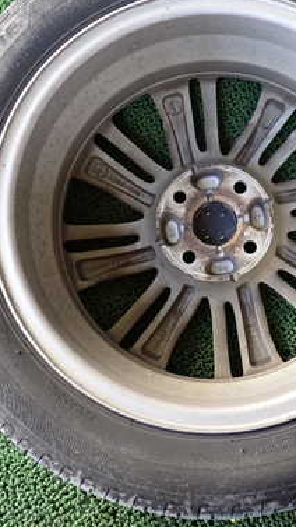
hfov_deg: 22.9
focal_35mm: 52
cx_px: 216
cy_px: 218
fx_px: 726
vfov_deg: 39.7
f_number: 2.3
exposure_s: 1/60
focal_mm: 5.4
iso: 200
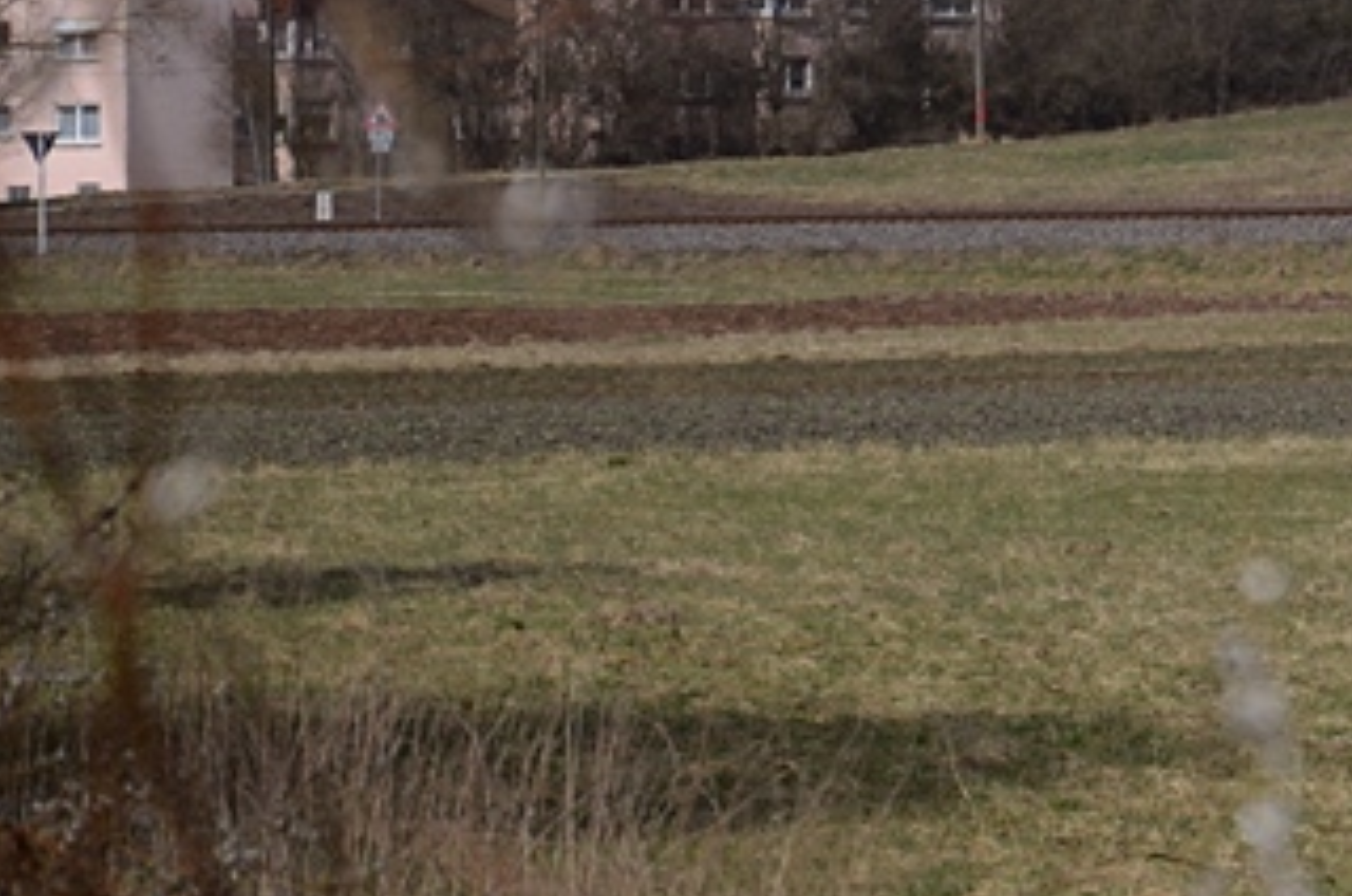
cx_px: 2036
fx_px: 16154
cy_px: -313
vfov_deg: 3.2
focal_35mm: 431
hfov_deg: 4.8
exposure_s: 1/1000
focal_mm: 92
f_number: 6.3
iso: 160
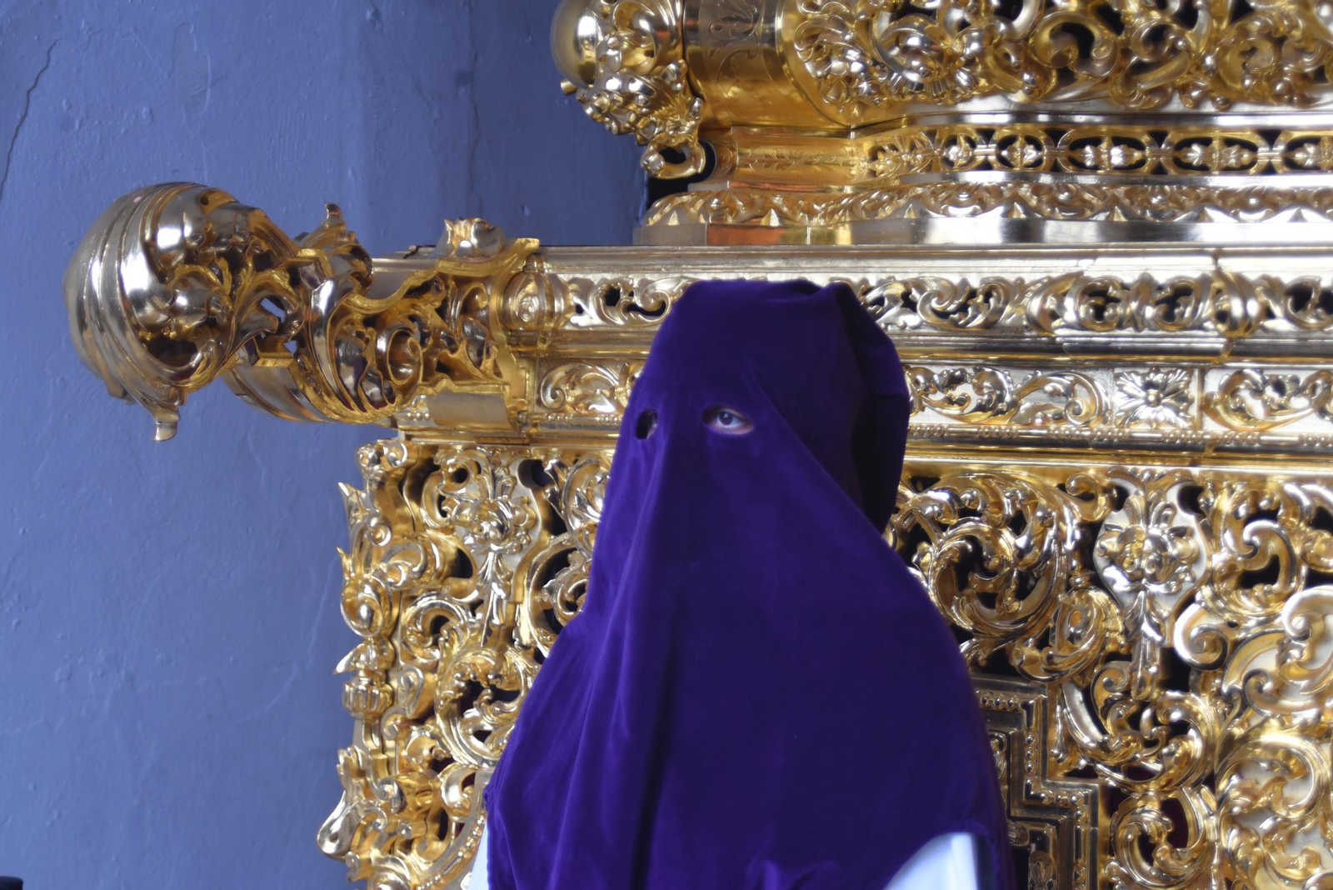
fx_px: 2889
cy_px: 445
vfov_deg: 17.5
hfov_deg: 26.0
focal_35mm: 78
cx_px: 666
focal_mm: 78
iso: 1800
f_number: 5.6
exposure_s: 1/160
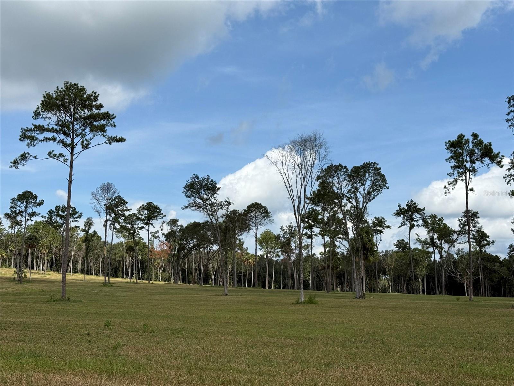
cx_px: 257
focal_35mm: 48
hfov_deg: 39.7
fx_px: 713
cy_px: 193
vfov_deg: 30.3
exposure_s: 1/6024
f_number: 1.78
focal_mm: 6.76
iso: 64
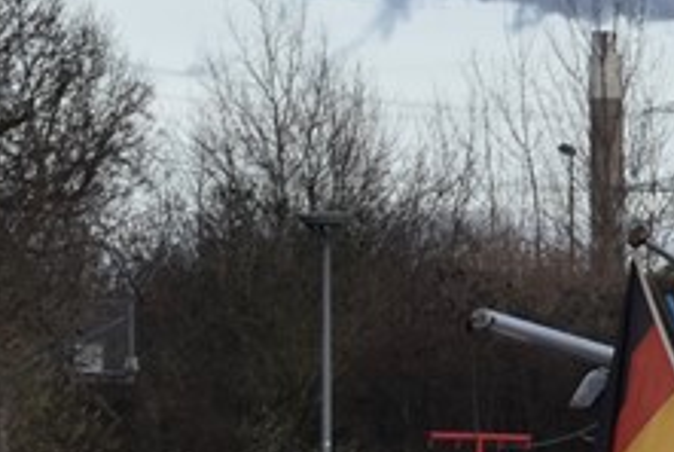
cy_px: 392
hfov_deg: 4.2
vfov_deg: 2.8
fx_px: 9111
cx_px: 1449
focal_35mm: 486
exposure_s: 1/250
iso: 200
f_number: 8
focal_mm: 70
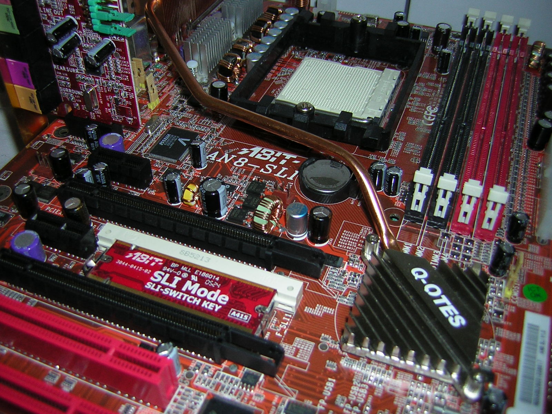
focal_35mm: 36
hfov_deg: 51.4
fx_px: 574
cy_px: 207
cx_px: 276
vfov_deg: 39.7
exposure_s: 1/60.1
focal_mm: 4.7
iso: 50
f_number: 2.6
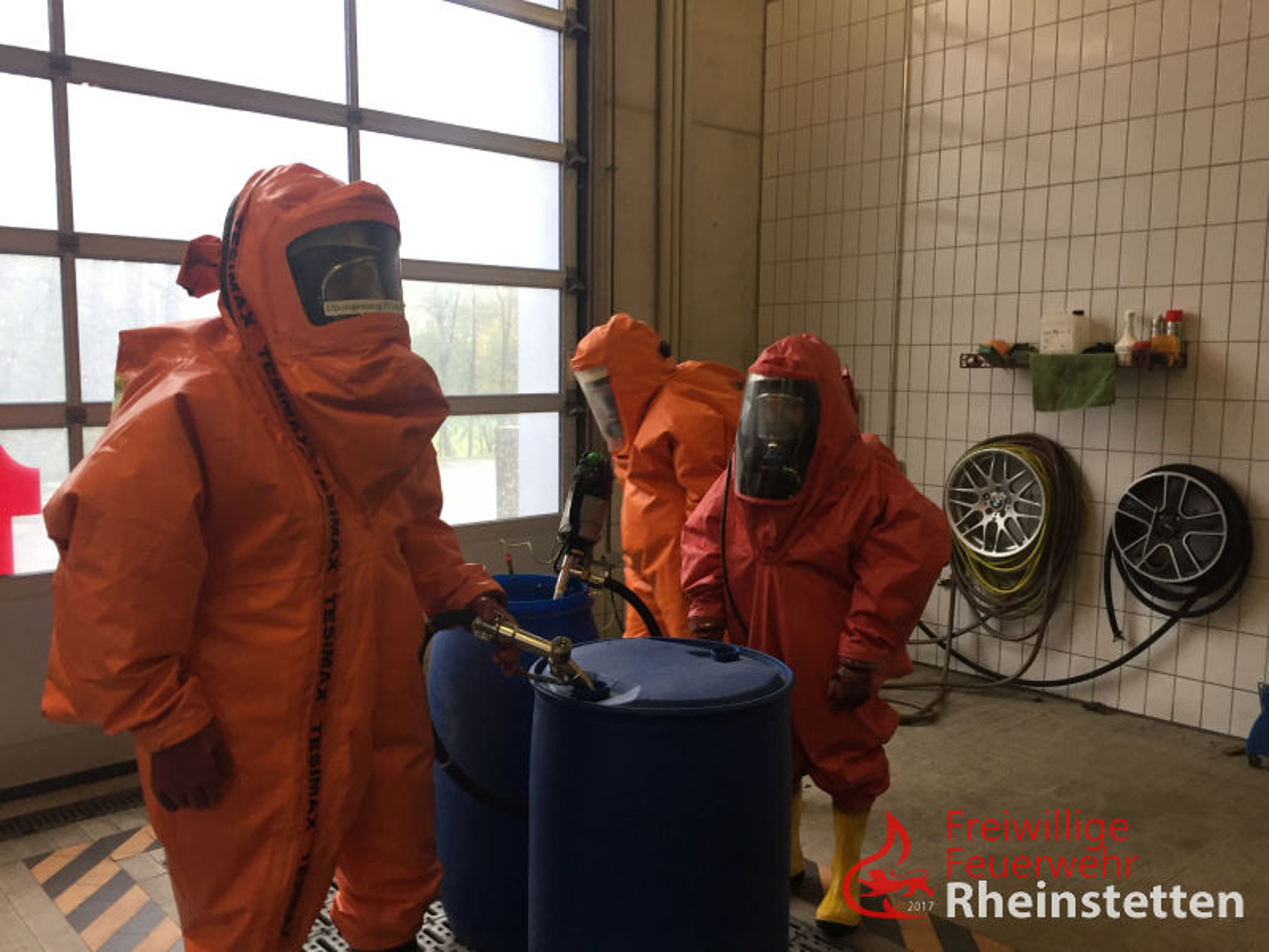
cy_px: 476
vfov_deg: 48.2
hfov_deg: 61.7
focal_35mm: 29
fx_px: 1063
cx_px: 634
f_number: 2.2
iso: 64
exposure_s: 1/33
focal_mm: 4.15
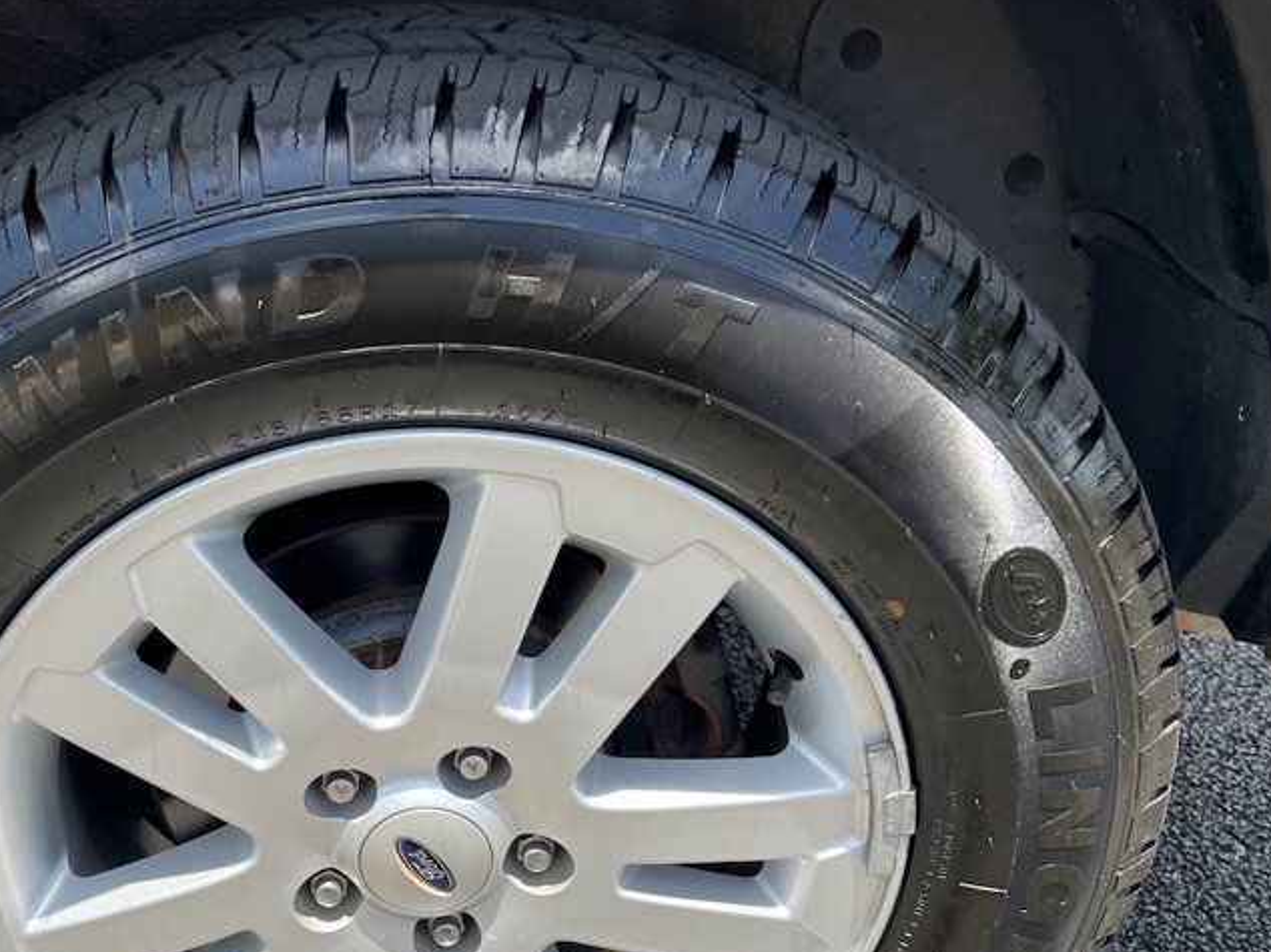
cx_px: 369
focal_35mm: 42
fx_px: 1542
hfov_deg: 43.8
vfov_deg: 33.9
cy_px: 661
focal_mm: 5.7
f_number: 1.5
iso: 50
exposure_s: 1/840
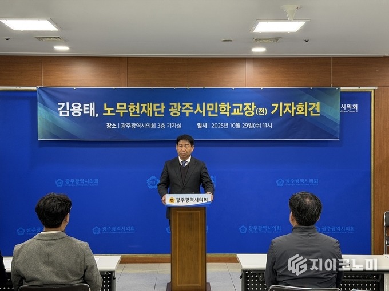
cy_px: 146
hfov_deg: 39.7
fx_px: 539
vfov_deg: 30.3
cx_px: 194
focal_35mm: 48
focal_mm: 6.76
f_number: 1.78
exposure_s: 1/60
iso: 250
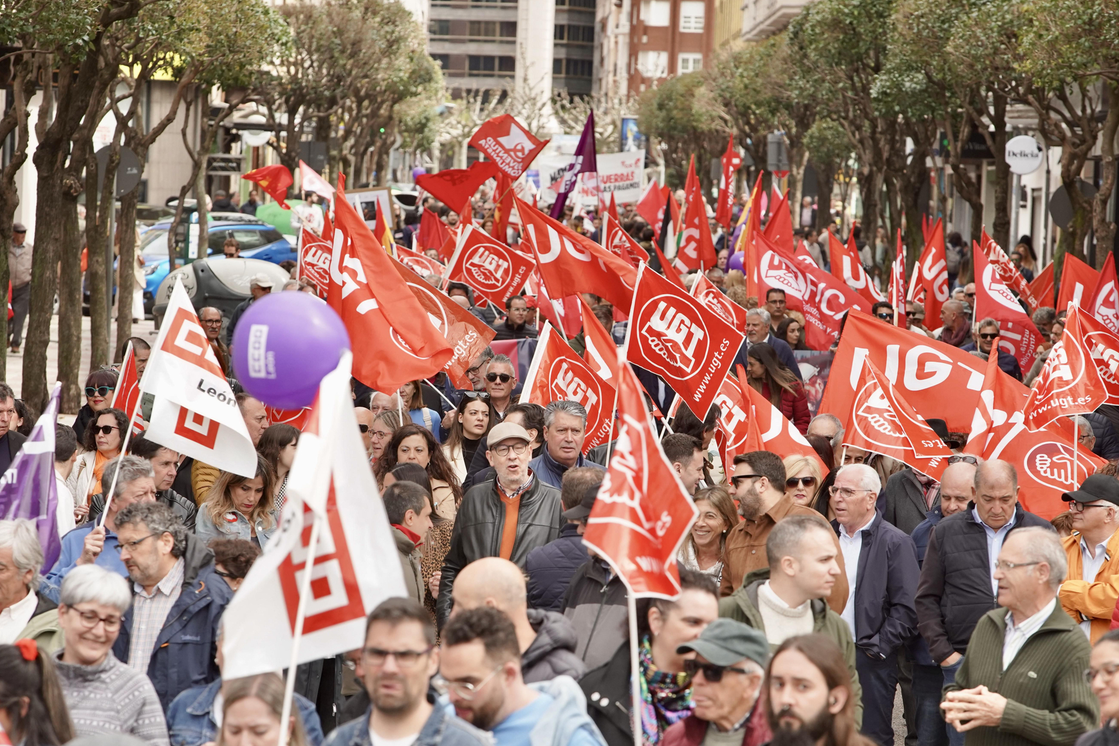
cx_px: 534
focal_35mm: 230
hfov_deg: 9.0
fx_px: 7148
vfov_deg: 6.0
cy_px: 426
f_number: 9
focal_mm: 200
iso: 1000
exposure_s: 1/640
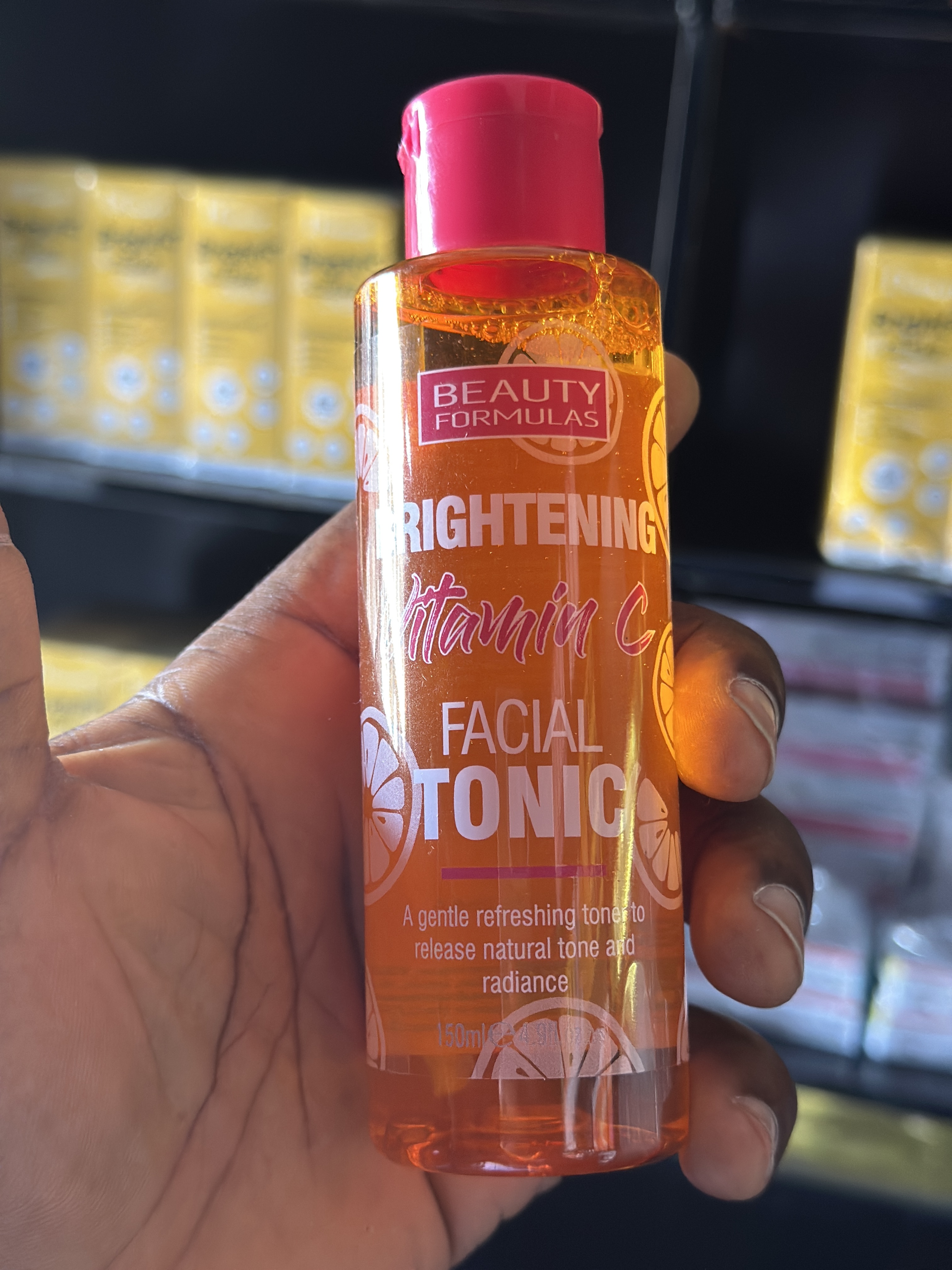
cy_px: 635
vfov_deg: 39.7
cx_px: 476
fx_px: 1760
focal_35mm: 48
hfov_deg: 30.3
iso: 400
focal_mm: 6.86
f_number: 1.78
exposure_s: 1/60
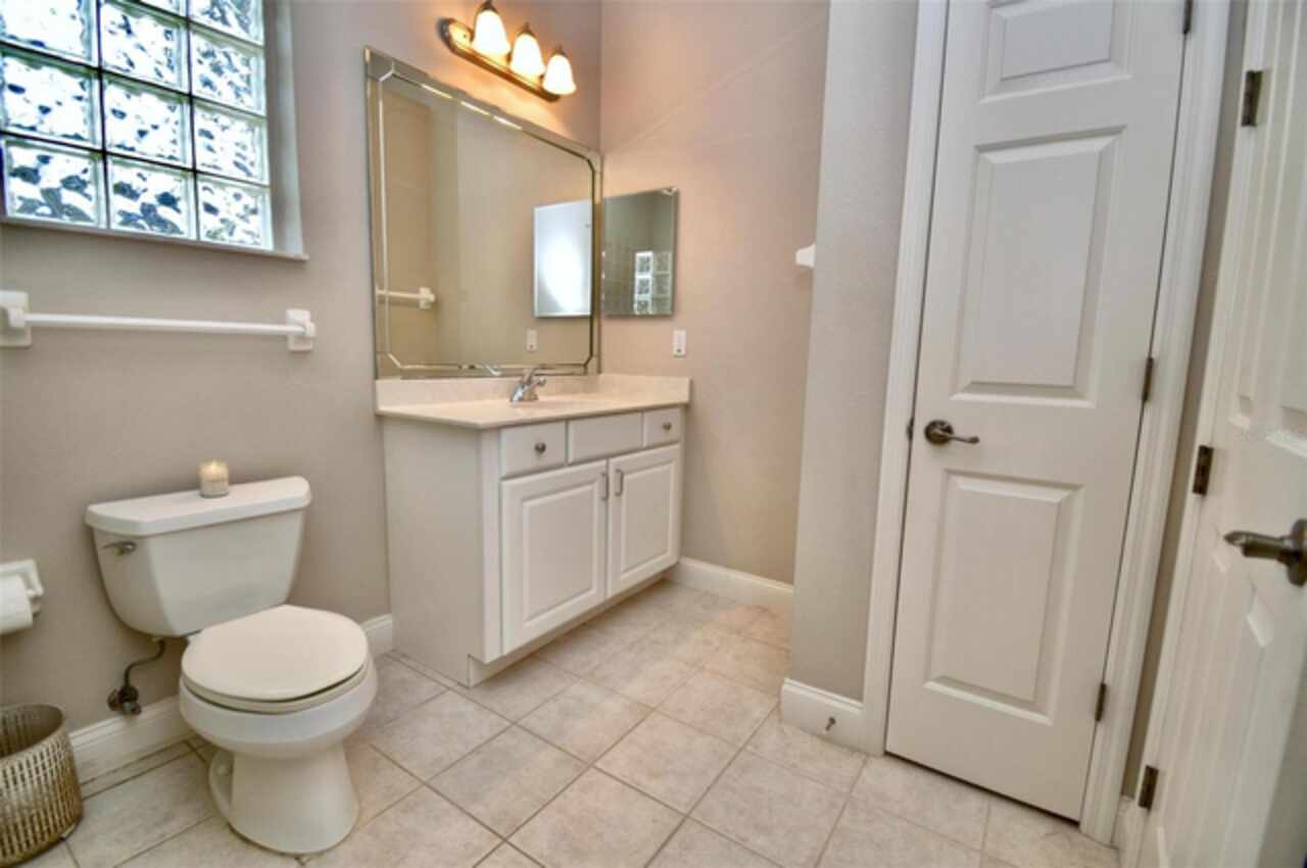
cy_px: 434
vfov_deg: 77.2
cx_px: 654
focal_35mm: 15
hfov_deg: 100.5
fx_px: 544
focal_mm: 10
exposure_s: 1/30
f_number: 4.5
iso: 180
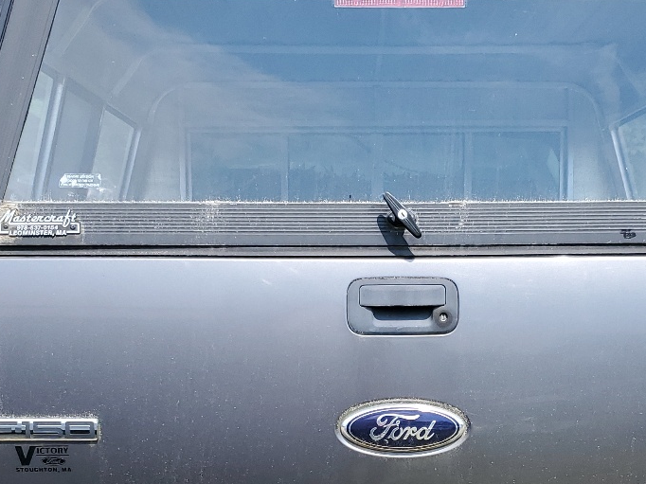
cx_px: 380
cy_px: 453
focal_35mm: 61
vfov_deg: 23.3
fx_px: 1138
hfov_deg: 31.6
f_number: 1.5
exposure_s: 1/2000
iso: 50
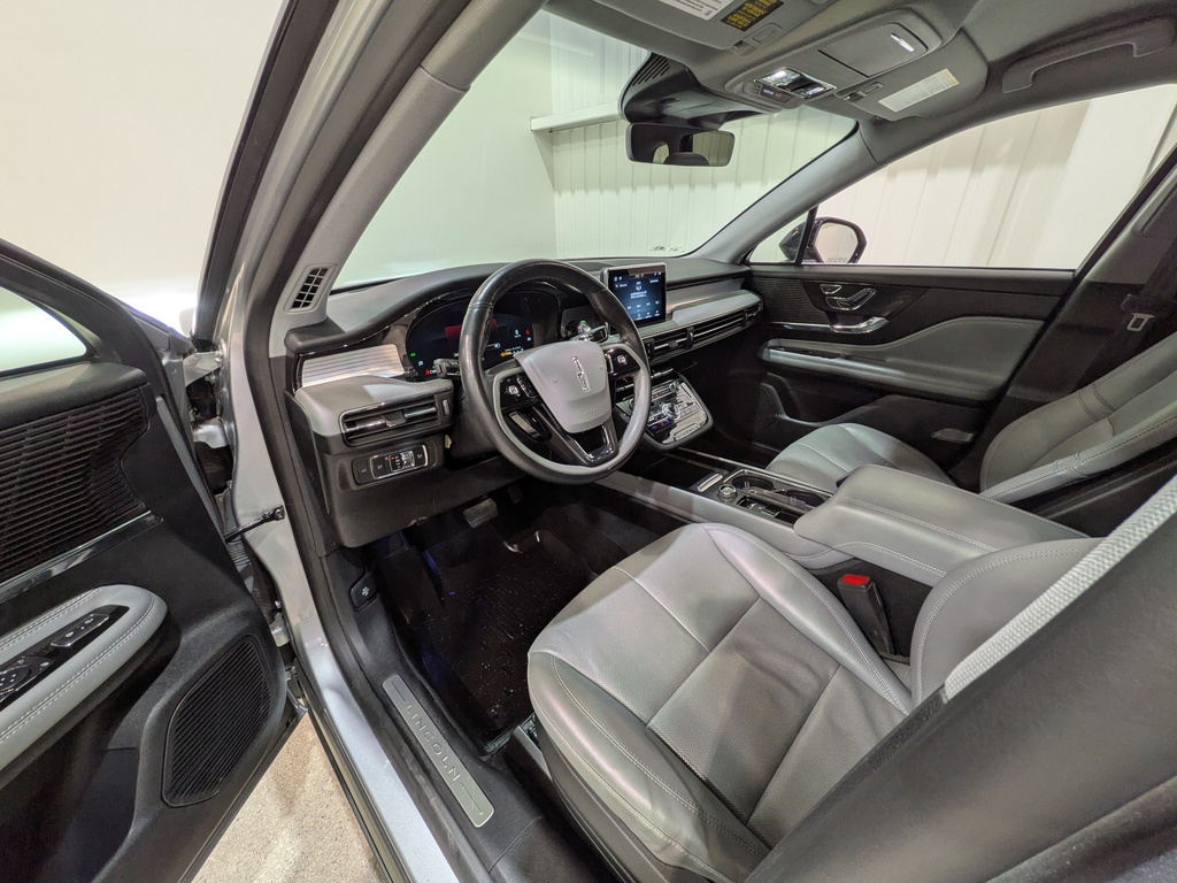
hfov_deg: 102.1
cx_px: 588
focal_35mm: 14
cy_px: 442
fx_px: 476
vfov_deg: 85.7
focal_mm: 1.83
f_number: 2.2
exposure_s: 1/33.3
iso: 63
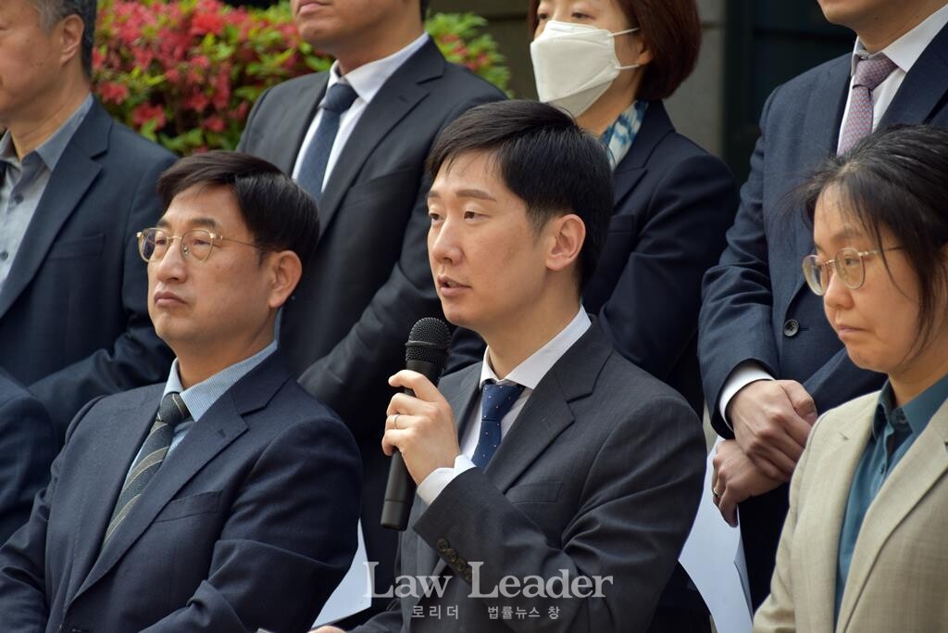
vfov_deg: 6.8
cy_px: 316
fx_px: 5333
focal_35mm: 202
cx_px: 474
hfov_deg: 10.2
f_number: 6
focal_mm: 135
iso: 100
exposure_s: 1/100
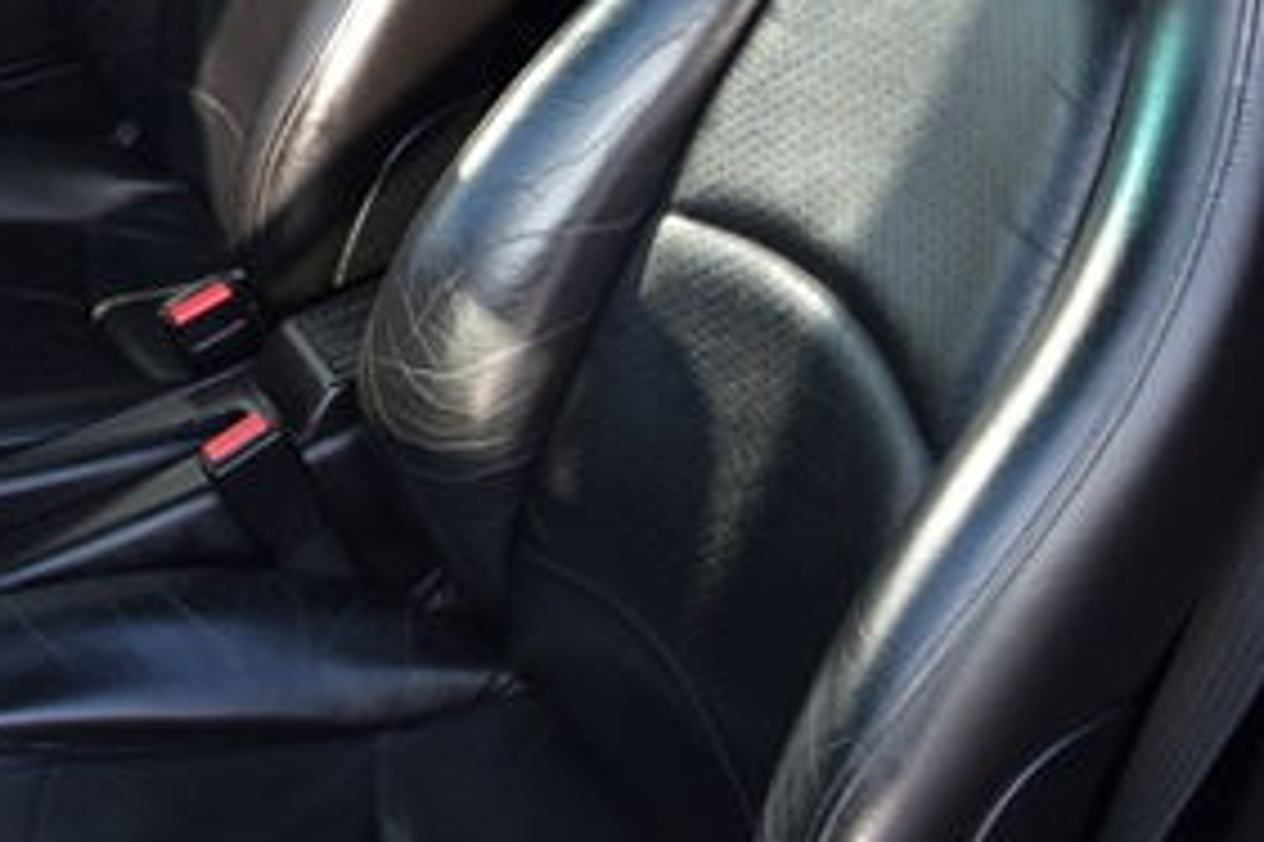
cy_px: 275
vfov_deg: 9.6
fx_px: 5031
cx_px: 117
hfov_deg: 14.2
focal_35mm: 143
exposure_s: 1/160
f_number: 6.3
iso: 100
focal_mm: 35
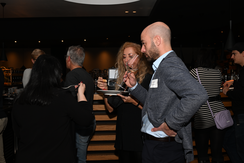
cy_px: 82
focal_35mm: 56
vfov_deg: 24.2
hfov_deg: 35.6
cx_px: 122
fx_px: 380
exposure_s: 1/60
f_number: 6.3
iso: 640
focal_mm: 56
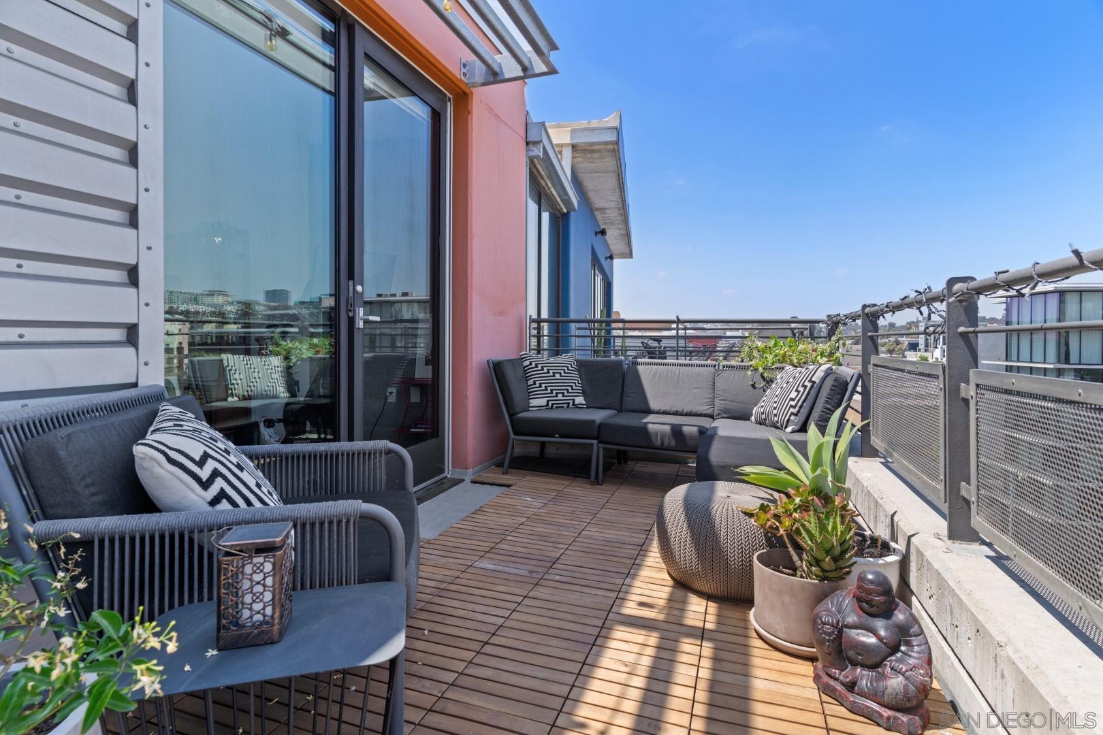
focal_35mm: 17
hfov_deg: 93.3
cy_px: 368
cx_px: 552
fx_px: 521
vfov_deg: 70.4
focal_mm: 17
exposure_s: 1/40
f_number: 6.3
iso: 100
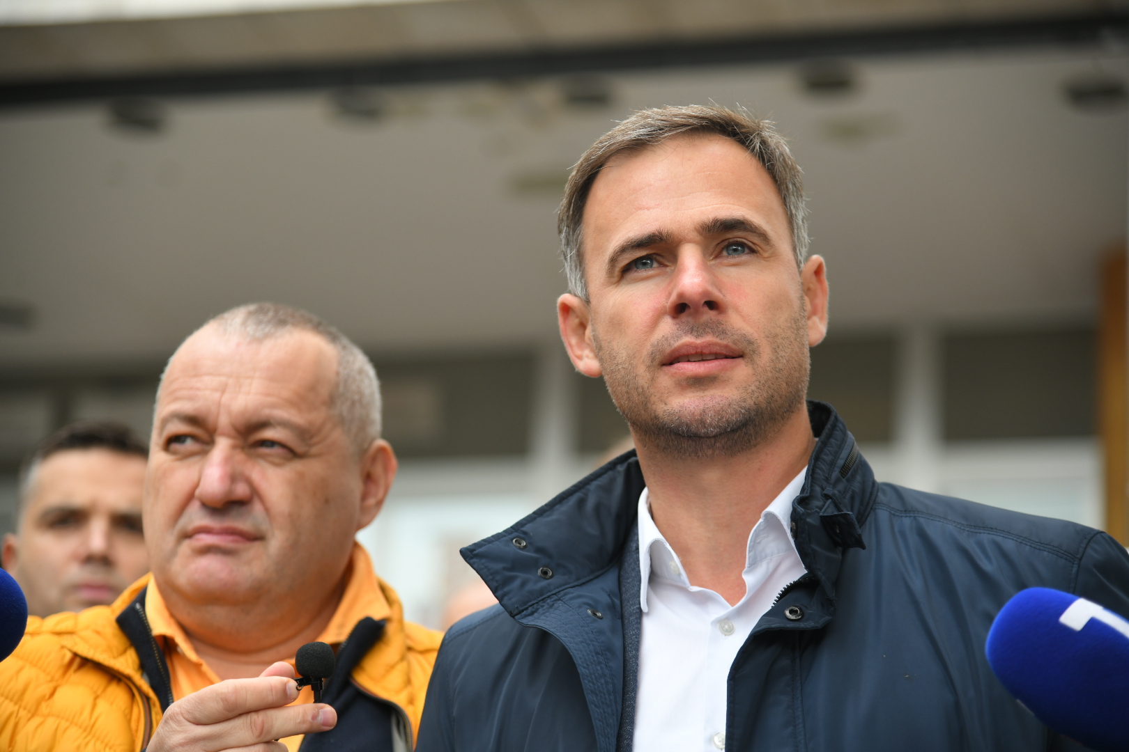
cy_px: 376
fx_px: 3293
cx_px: 564
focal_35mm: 105
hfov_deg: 19.5
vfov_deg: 13.0
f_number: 4
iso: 400
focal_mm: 105
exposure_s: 1/500
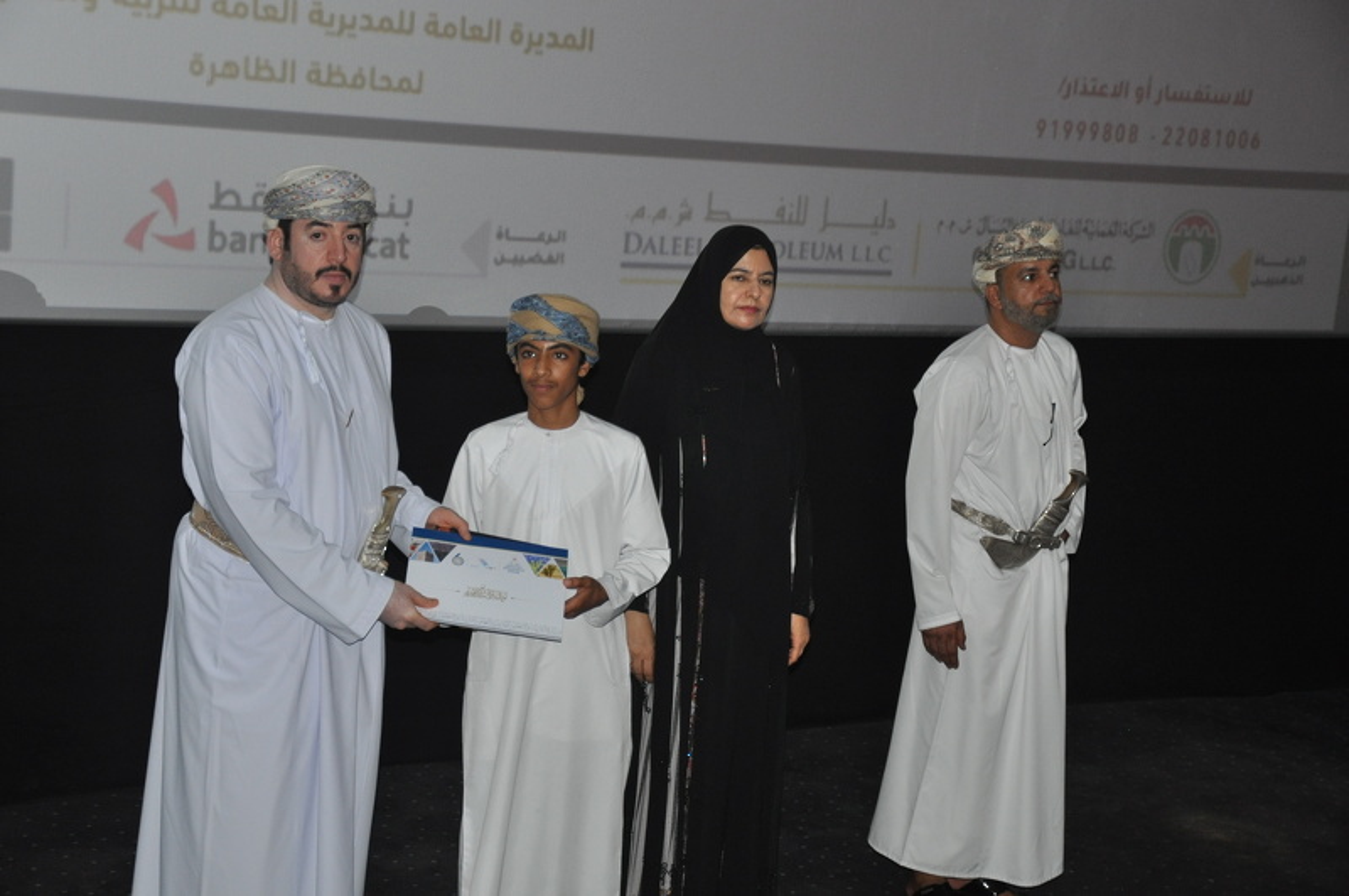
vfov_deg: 20.1
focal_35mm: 68
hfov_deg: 29.9
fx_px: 2526
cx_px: 674
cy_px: 448
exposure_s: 1/60
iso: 800
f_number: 4.8
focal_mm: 45
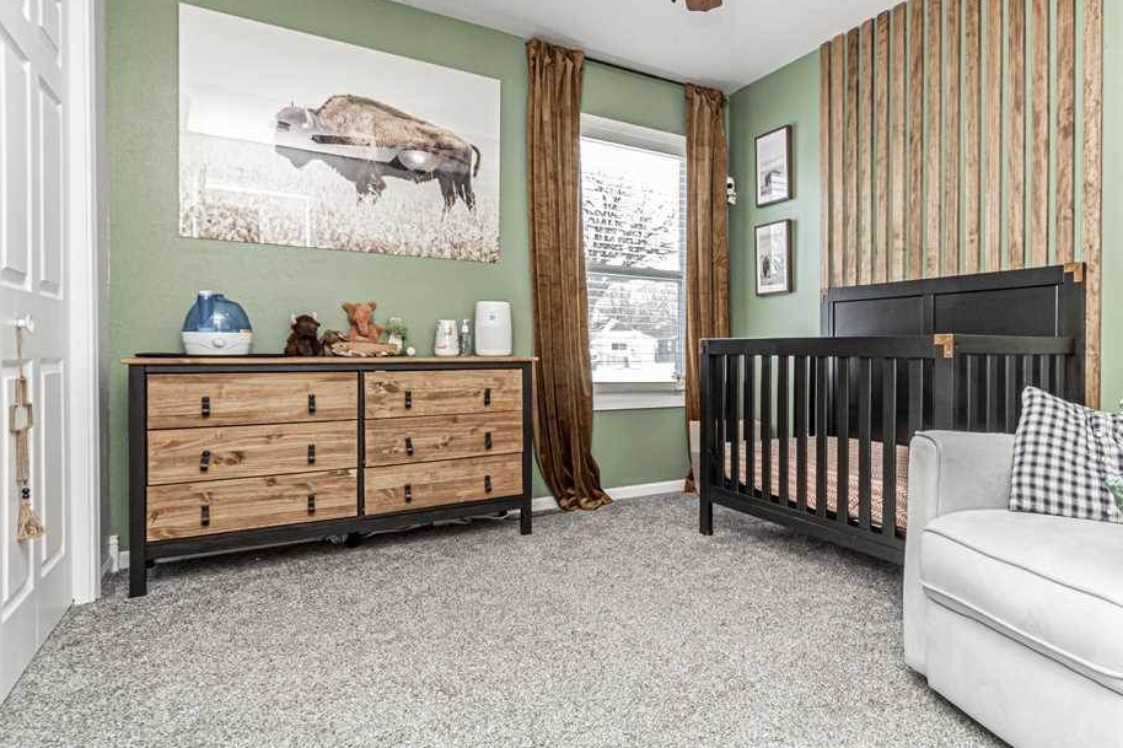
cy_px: 362
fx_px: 655
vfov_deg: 59.5
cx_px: 769
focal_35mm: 21
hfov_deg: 78.0
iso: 500
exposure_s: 1/60
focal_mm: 10
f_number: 10
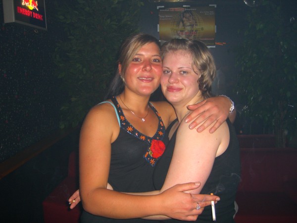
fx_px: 326
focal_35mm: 38
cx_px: 148
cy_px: 112
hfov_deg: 49.0
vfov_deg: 37.7
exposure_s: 1/60
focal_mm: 7.9
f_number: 2.8
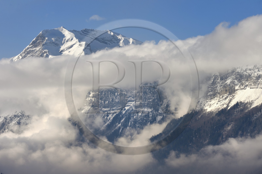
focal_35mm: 130
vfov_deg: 10.5
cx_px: 131
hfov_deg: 15.8
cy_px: 87
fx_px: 945
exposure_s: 1/250
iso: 200
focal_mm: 130
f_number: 14
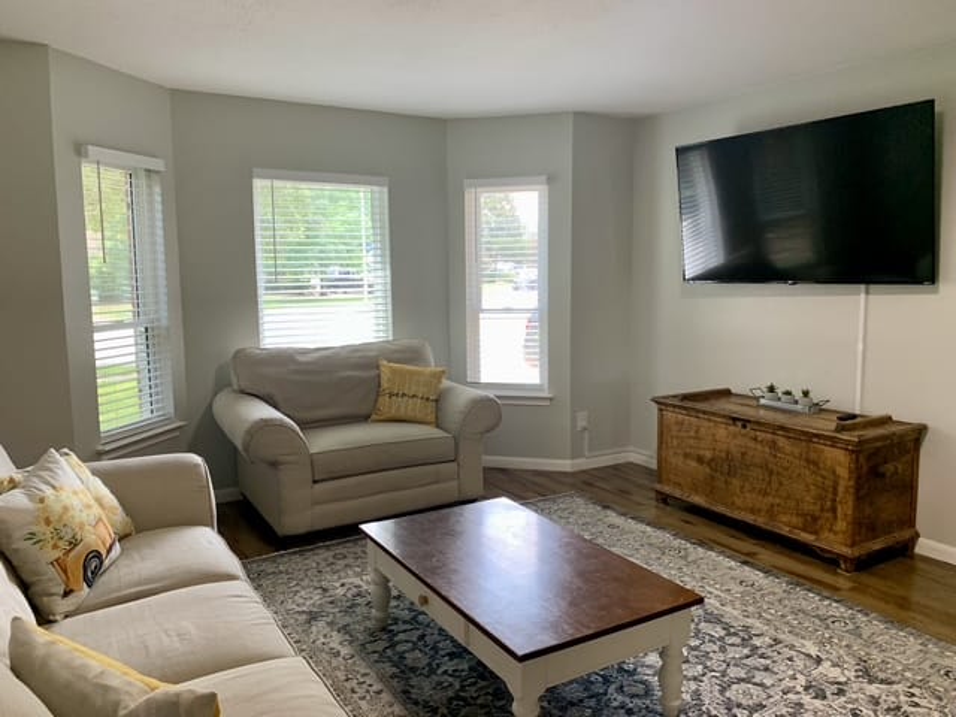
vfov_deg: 53.1
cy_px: 358
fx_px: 718
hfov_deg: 67.3
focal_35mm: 26
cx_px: 478
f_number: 1.8
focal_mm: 4.25
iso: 100
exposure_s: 1/60
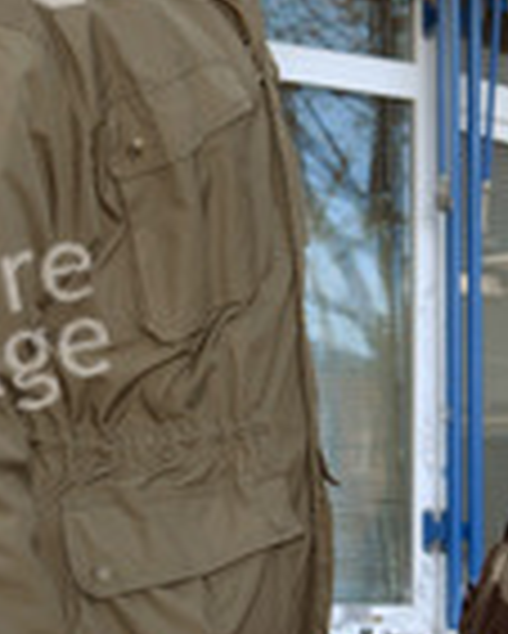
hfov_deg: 8.6
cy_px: 126
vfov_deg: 10.7
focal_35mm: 180
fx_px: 3385
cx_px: 373
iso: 400
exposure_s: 1/125
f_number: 8
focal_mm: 45
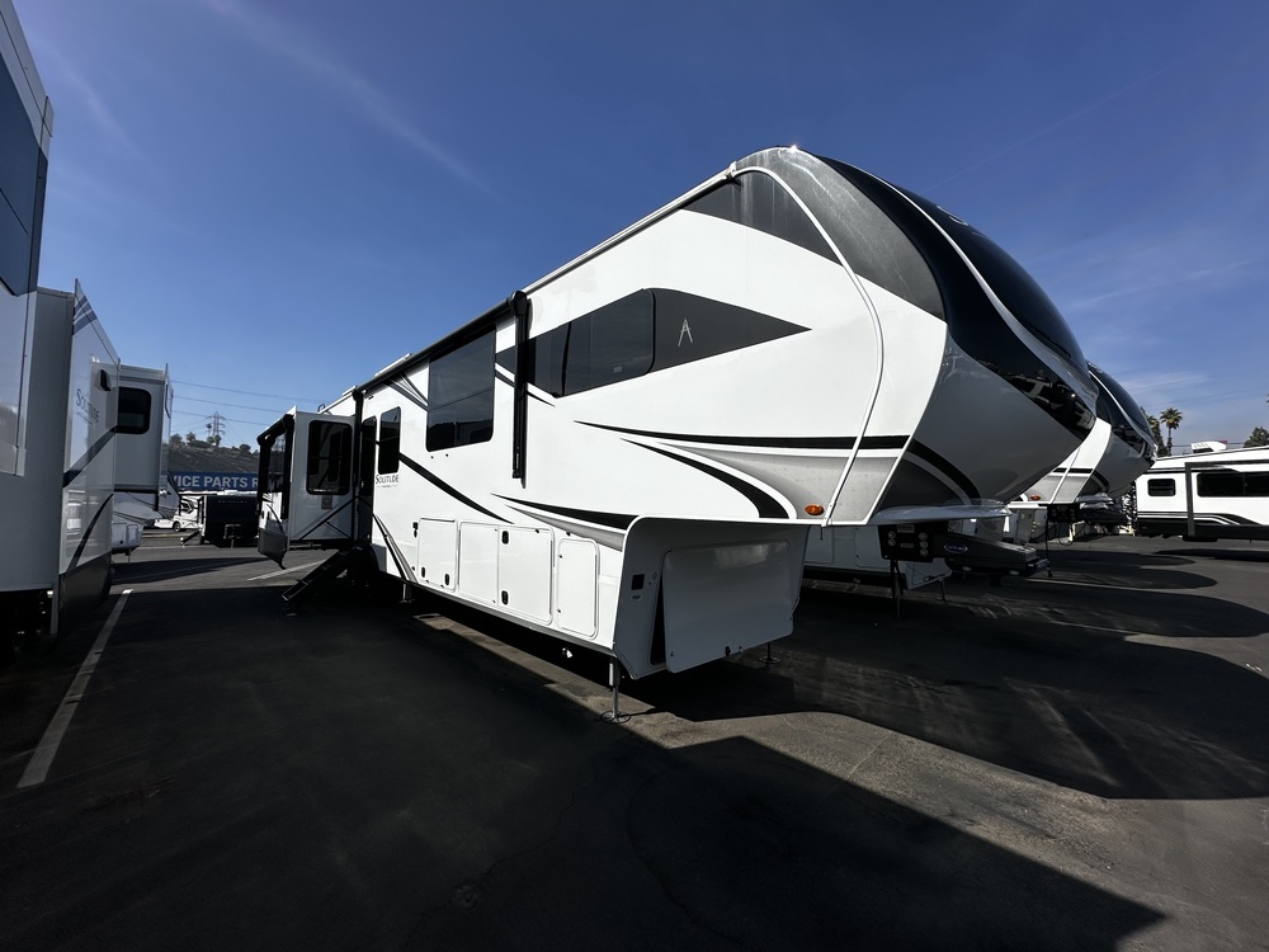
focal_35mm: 14
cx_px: 634
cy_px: 476
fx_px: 513
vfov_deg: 85.7
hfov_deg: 102.1
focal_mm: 2.22
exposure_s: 1/5051
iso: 50
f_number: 2.2
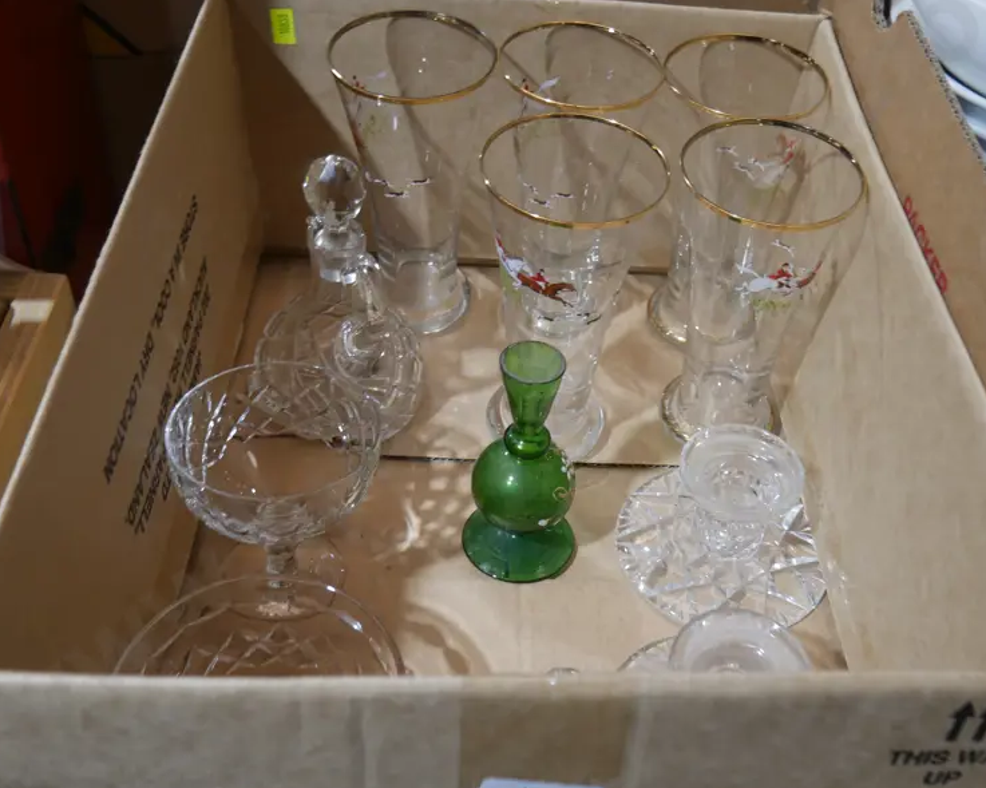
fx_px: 1108
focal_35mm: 38
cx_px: 550
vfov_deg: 39.0
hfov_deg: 47.9
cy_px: 327
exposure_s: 1/60
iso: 320
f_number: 3.5
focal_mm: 14
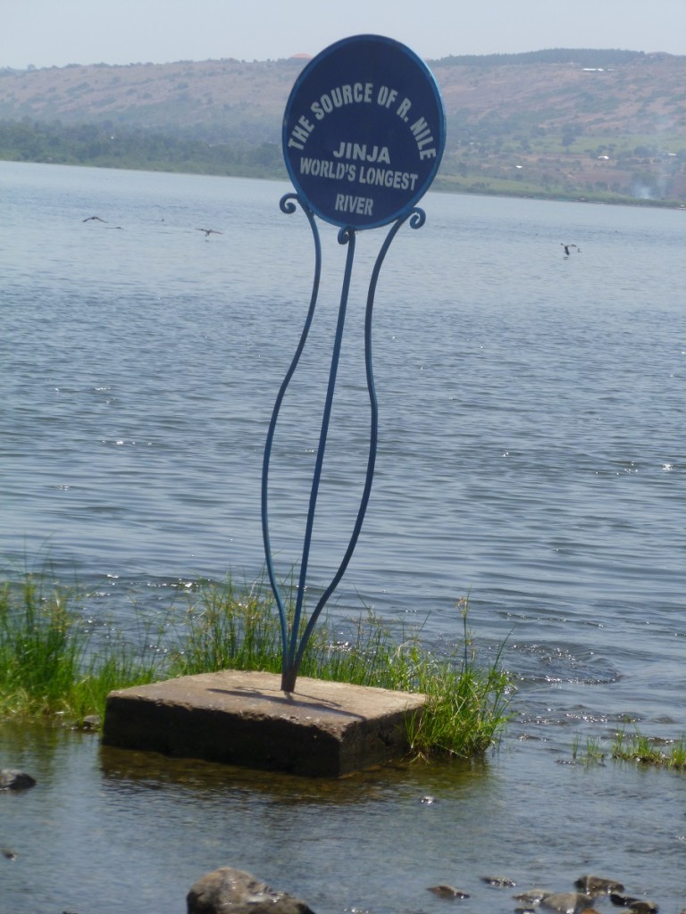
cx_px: 343
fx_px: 3726
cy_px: 457
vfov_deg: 14.0
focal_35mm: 141
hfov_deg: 10.5
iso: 80
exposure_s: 1/400
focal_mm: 25.2
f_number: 5.1
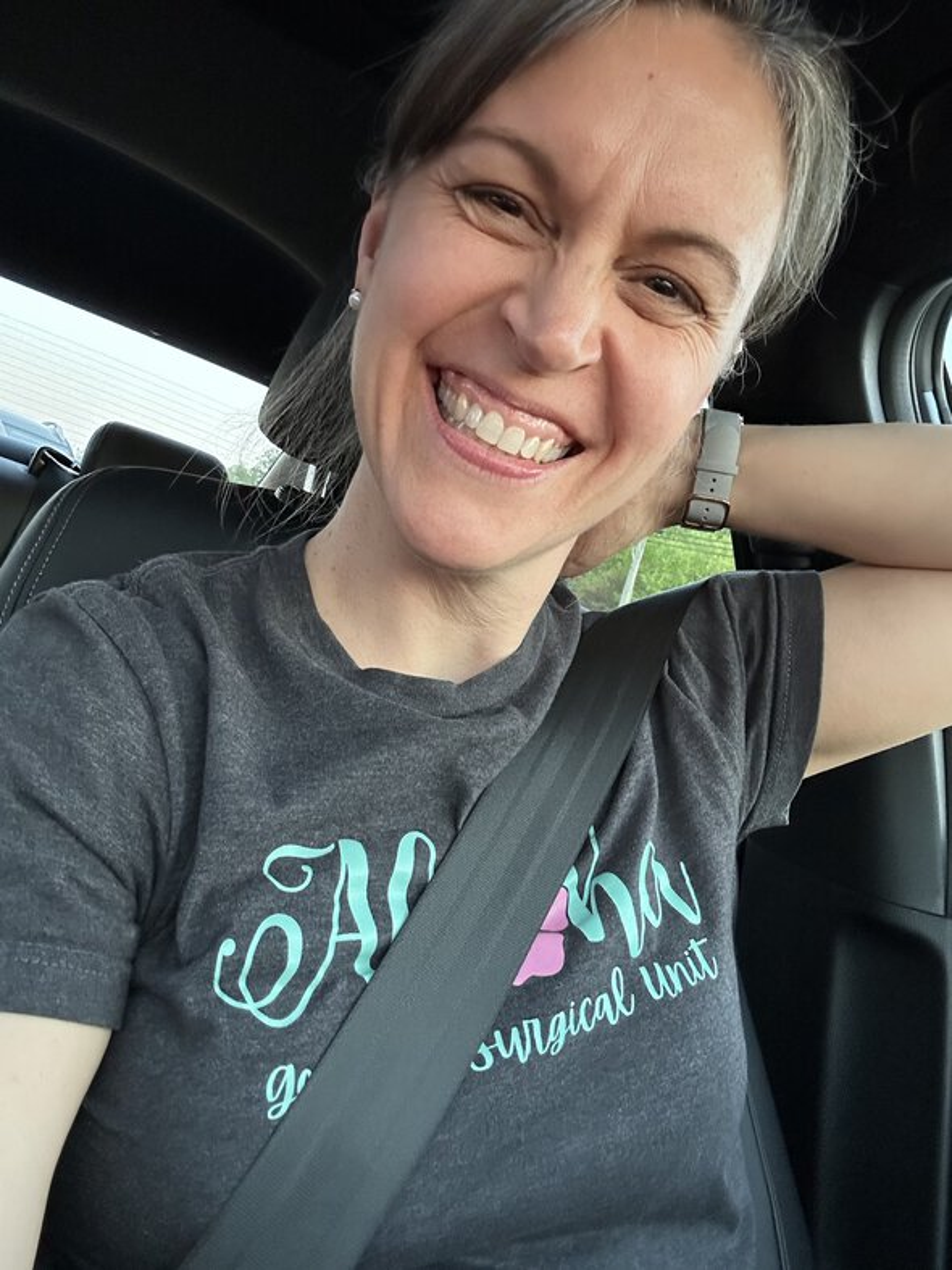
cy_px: 635
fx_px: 1100
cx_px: 476
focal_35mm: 30
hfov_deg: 46.8
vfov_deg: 60.0
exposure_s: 1/42
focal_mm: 2.69
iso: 250
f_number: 1.9
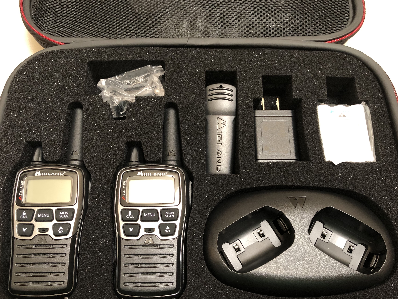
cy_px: 172
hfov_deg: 55.3
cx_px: 191
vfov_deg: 42.8
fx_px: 379
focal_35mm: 33
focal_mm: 3.99
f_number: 1.8
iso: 64
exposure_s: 1/15
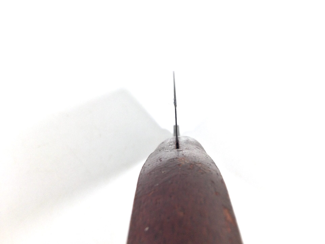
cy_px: 122
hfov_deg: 58.4
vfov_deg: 45.4
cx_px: 162
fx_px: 291
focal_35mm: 31
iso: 32
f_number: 2.4
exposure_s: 1/100
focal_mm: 3.3
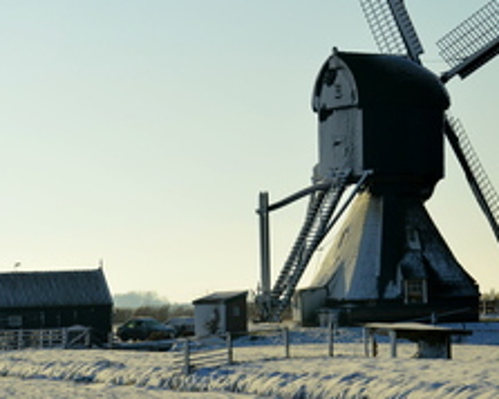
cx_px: 248
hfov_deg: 12.8
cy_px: 130
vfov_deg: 10.2
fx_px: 2228
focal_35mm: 151
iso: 200
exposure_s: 1/400
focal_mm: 52
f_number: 10
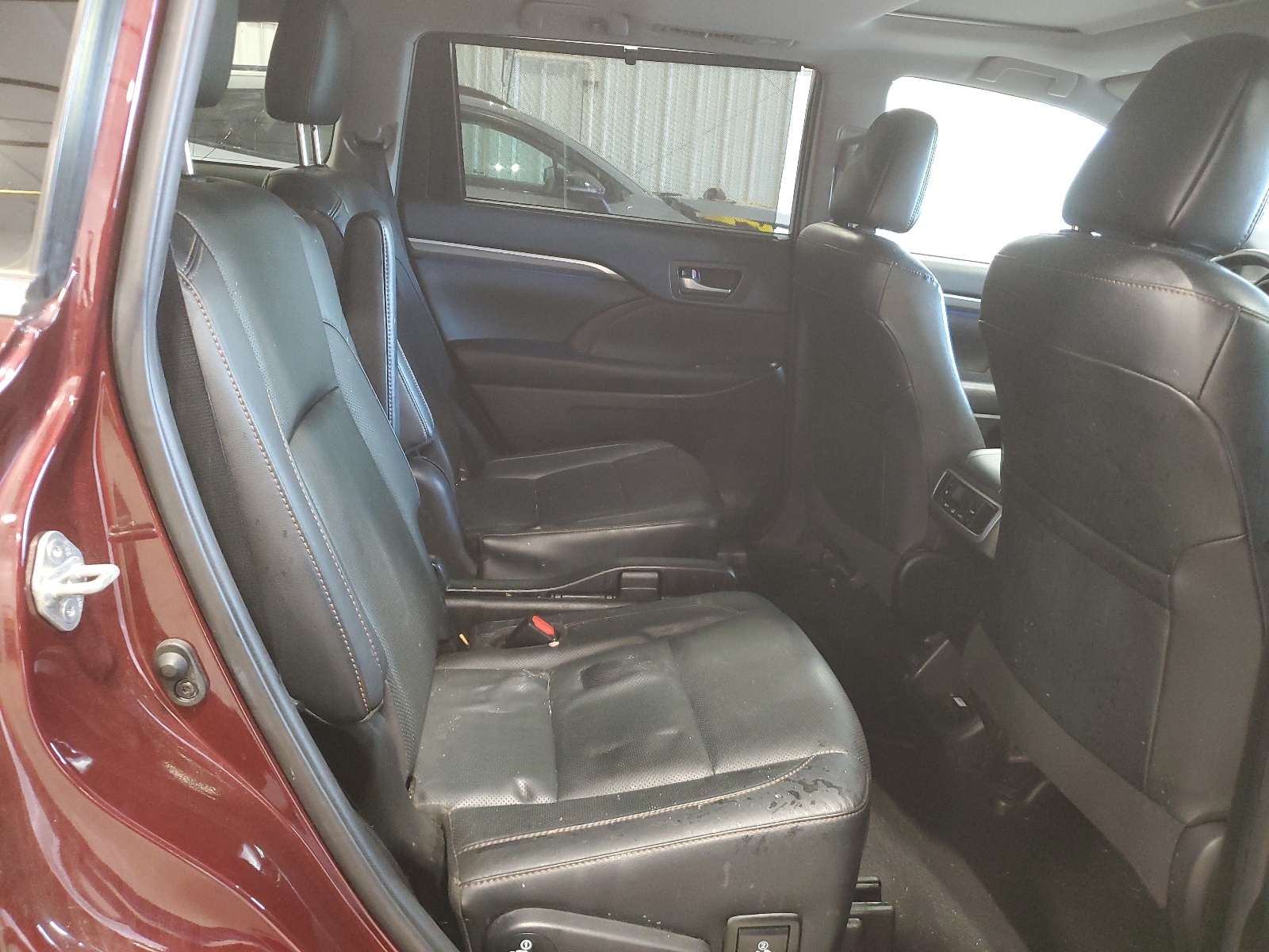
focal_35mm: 26
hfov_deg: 67.3
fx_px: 953
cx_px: 634
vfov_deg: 53.1
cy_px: 476
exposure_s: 1/15
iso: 287
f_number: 1.5
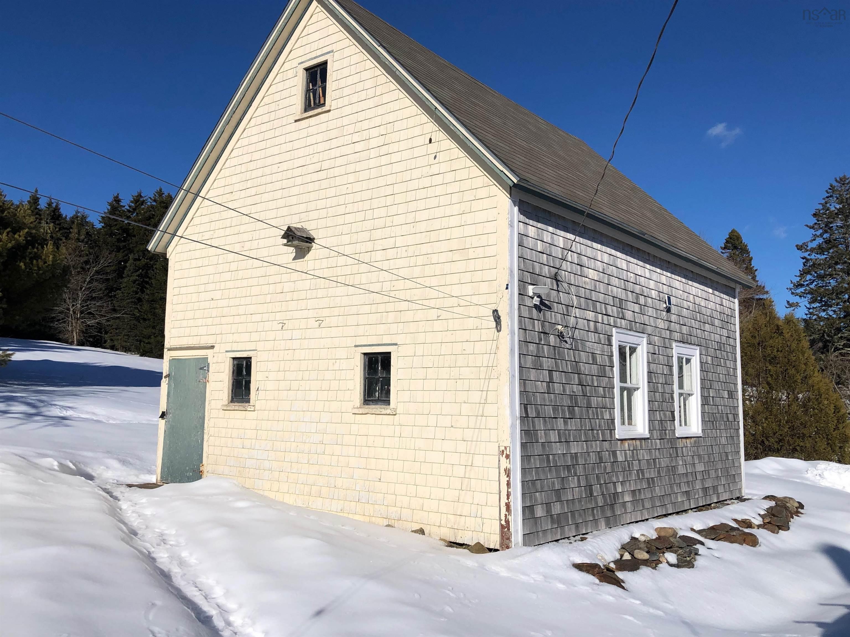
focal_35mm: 28
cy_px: 318
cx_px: 425
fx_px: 687
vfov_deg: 49.7
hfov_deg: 63.5
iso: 25
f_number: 1.8
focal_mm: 3.99
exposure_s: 1/6024
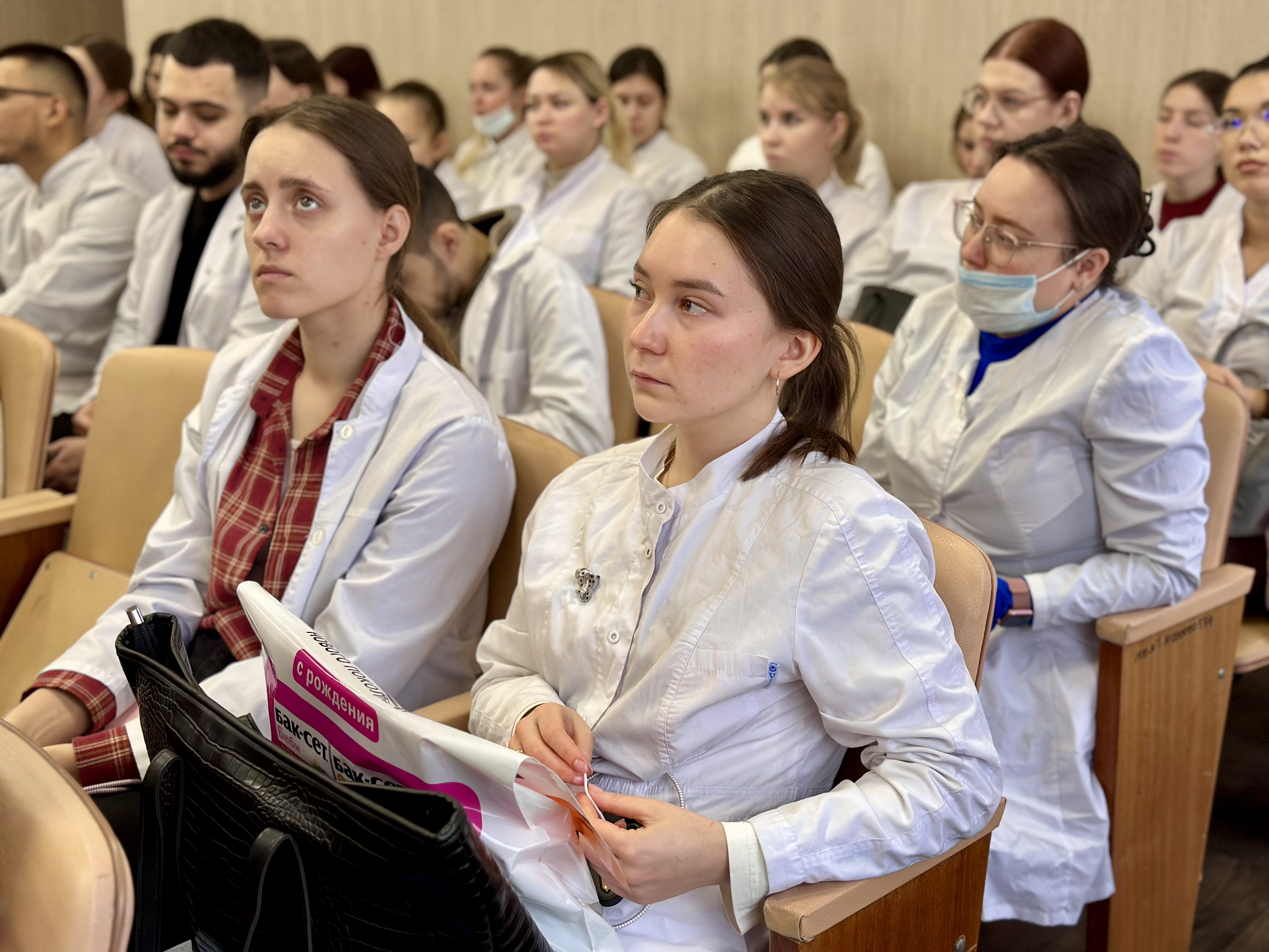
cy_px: 476
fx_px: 1760
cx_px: 634
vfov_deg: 30.3
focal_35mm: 48
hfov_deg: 39.7
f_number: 1.78
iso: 100
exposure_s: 1/60
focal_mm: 6.86
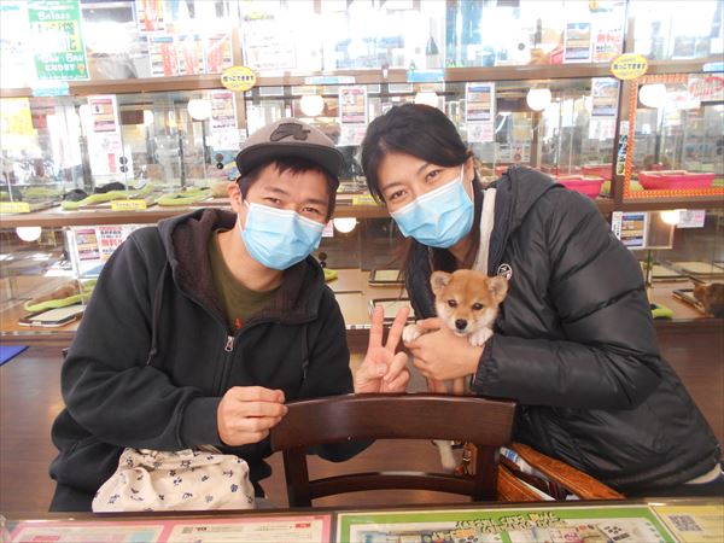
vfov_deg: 53.1
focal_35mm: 26
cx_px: 362
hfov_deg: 67.3
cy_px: 272
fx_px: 544
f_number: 3.2
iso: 200
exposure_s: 1/30
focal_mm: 4.6
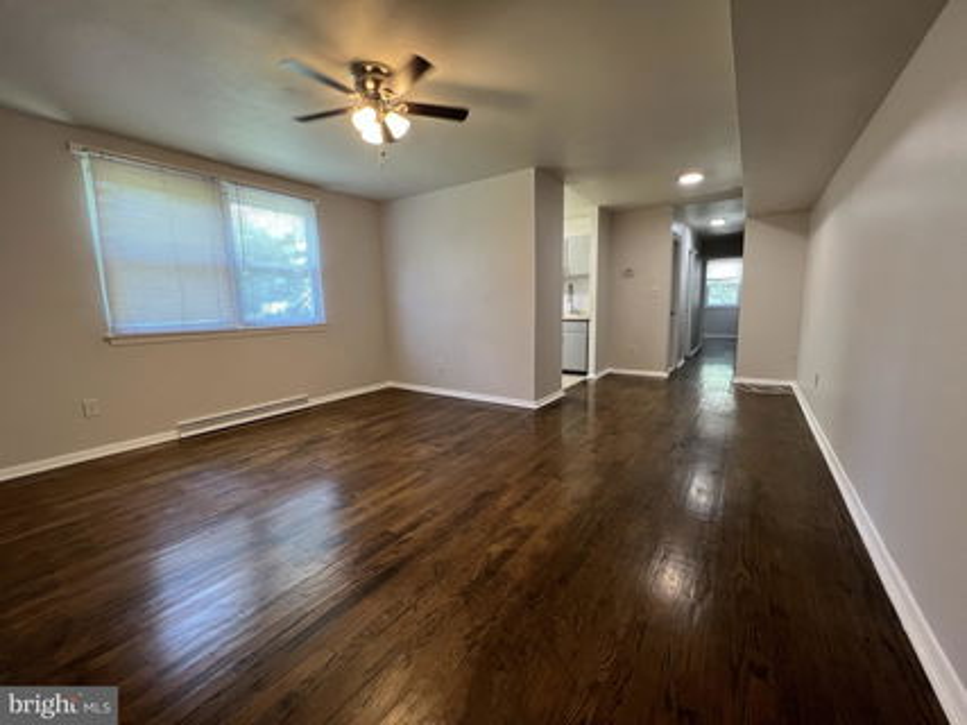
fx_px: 363
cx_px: 484
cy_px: 362
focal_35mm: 13
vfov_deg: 89.9
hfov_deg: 106.2
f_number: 1.8
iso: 160
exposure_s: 1/60
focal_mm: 1.57
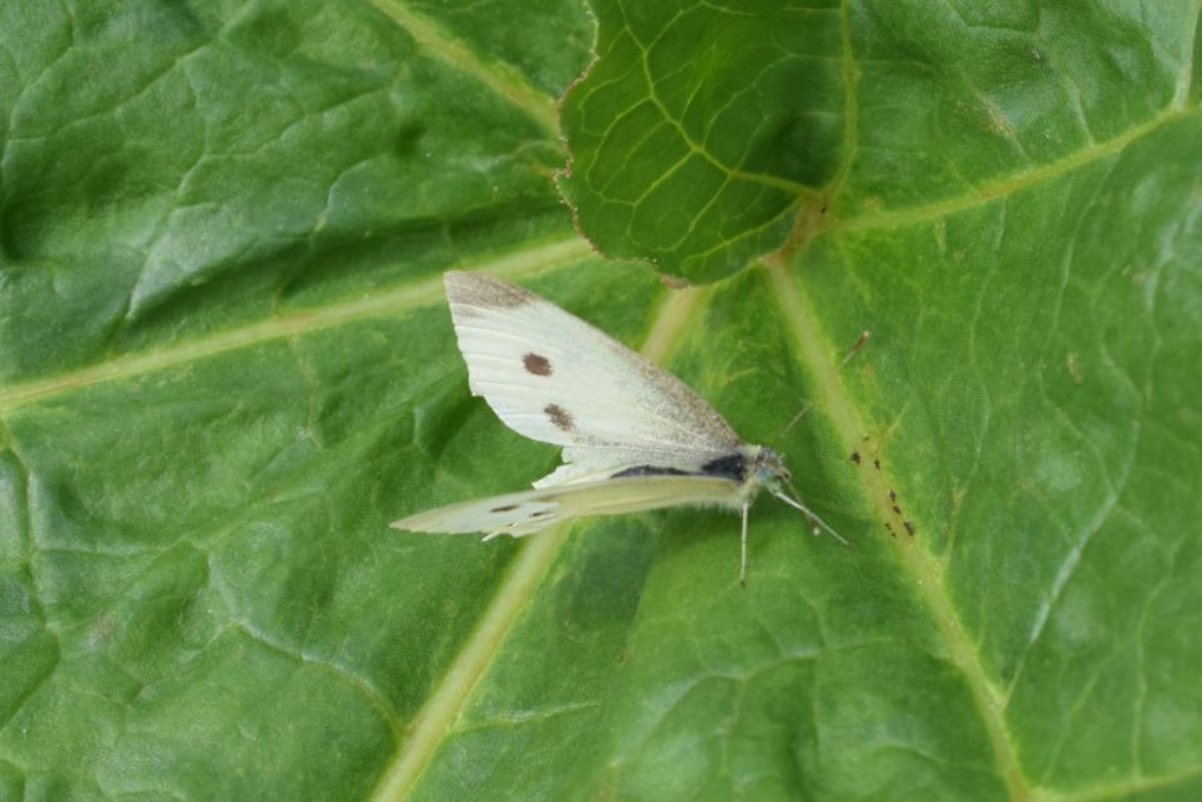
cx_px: 601
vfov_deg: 16.6
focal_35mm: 82
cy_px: 401
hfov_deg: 24.6
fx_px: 2754
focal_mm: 55
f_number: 10
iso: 800
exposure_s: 1/1000
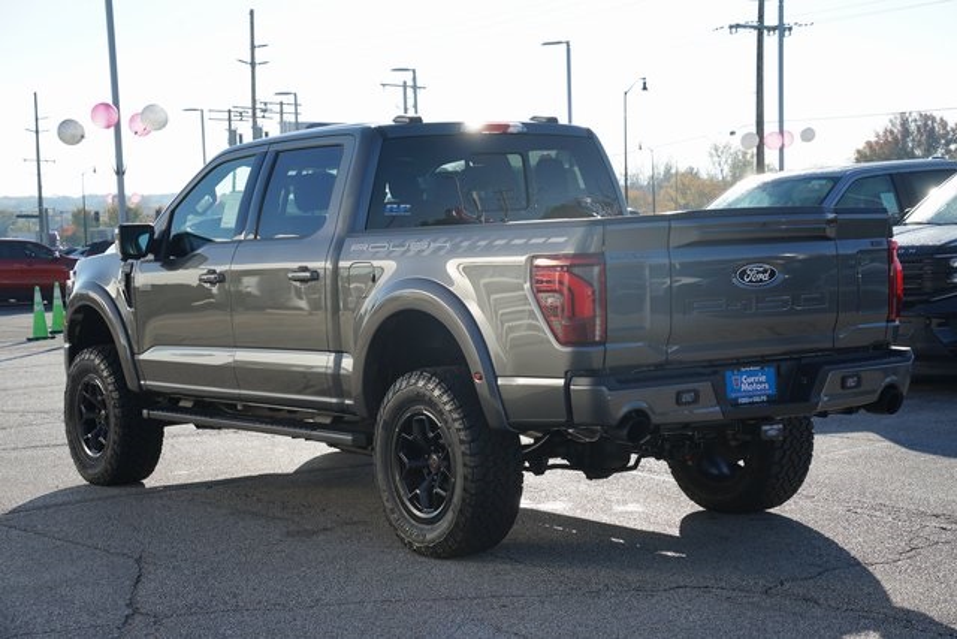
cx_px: 478
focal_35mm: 66
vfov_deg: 20.6
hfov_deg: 30.5
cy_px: 320
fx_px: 1755
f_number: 10
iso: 100
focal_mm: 66
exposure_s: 1/160
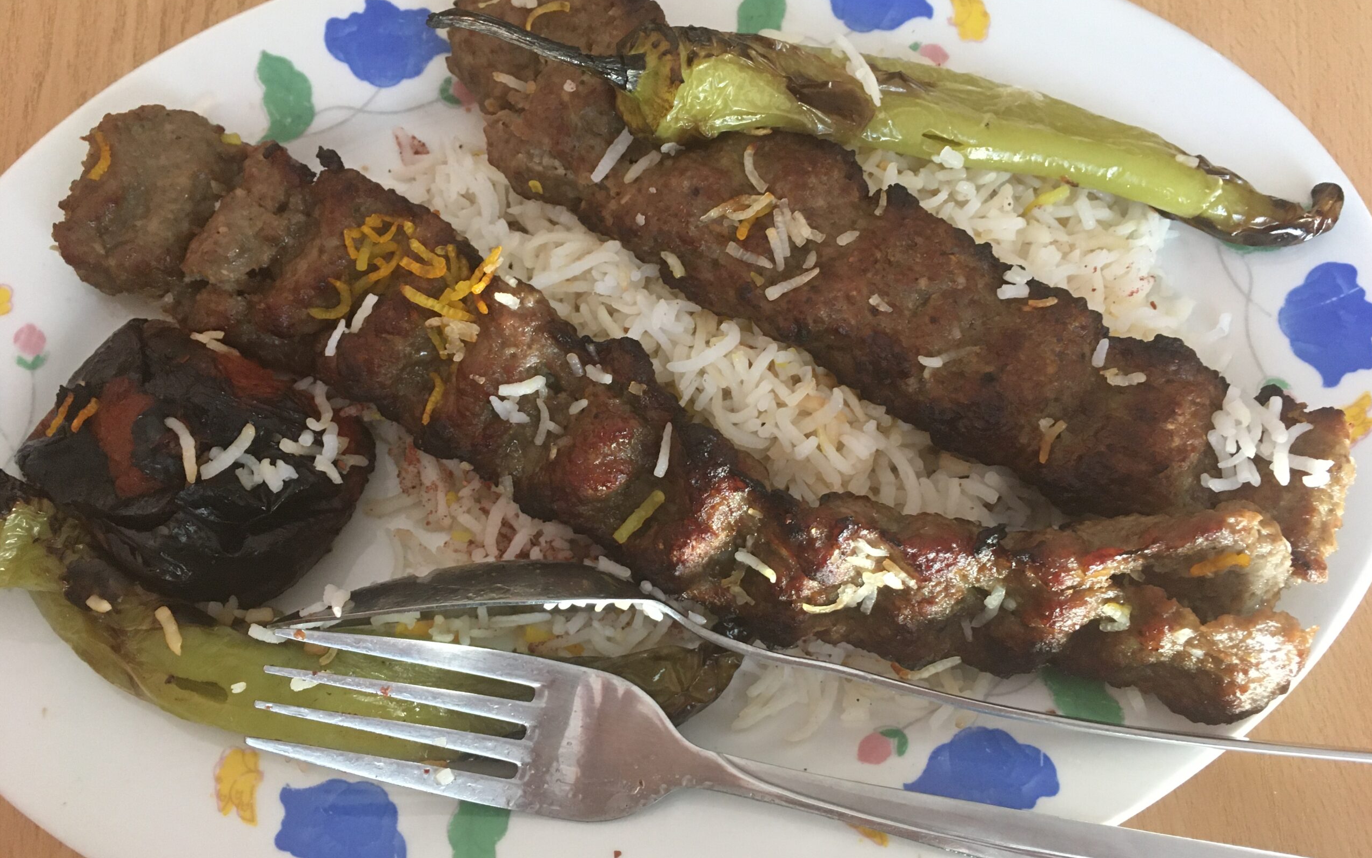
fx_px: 1159
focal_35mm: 31
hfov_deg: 61.2
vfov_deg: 40.6
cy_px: 443
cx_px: 691
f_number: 2.2
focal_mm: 4.15
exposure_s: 1/33
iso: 200
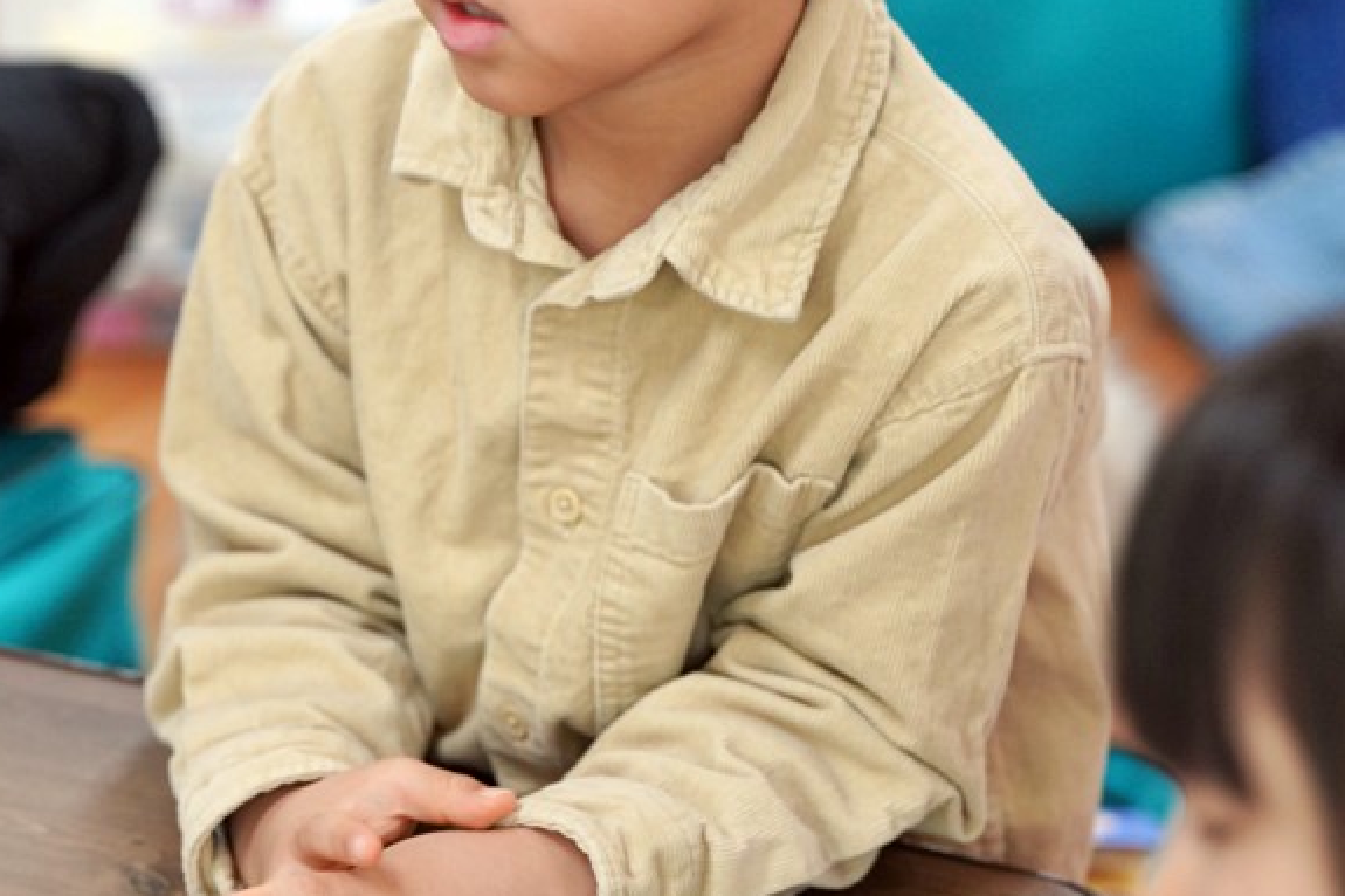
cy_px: 227
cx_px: 367
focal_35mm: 180
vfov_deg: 7.6
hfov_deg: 11.4
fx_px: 6723
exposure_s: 1/160
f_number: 4
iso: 2500
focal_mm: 115
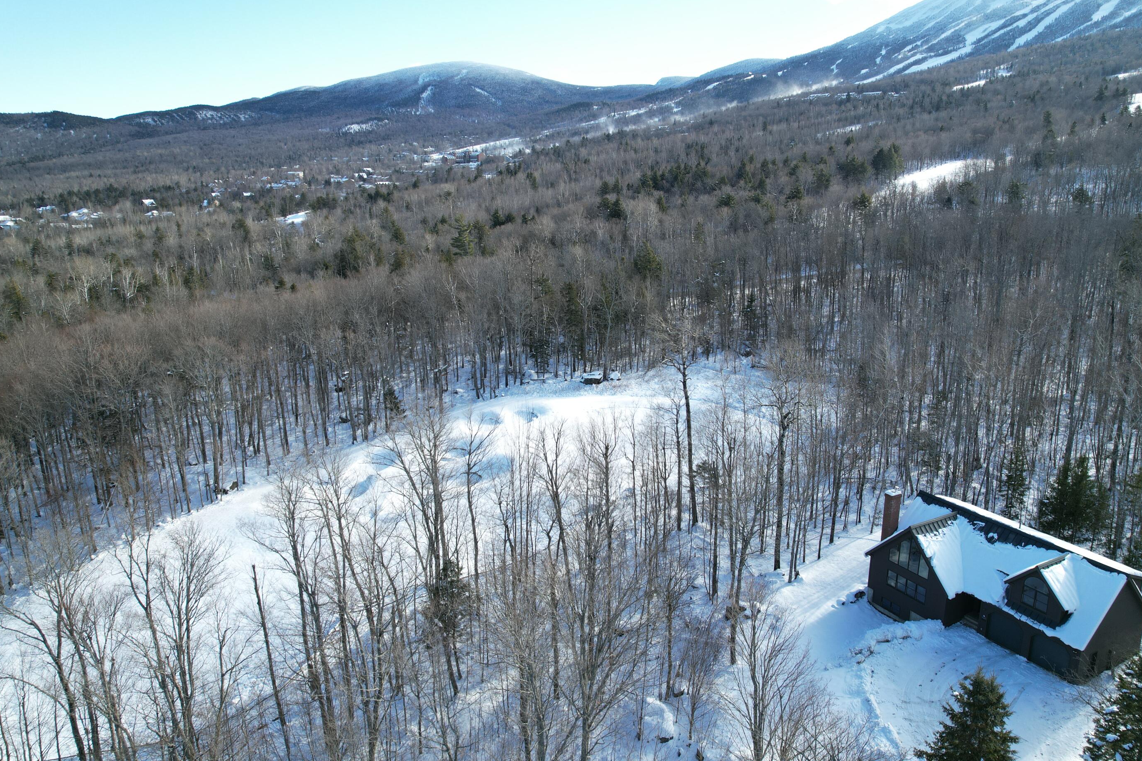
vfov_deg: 53.1
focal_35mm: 24
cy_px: 360
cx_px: 586
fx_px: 761
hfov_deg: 73.7
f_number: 2.8
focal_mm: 8.38
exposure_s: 1/640
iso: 110
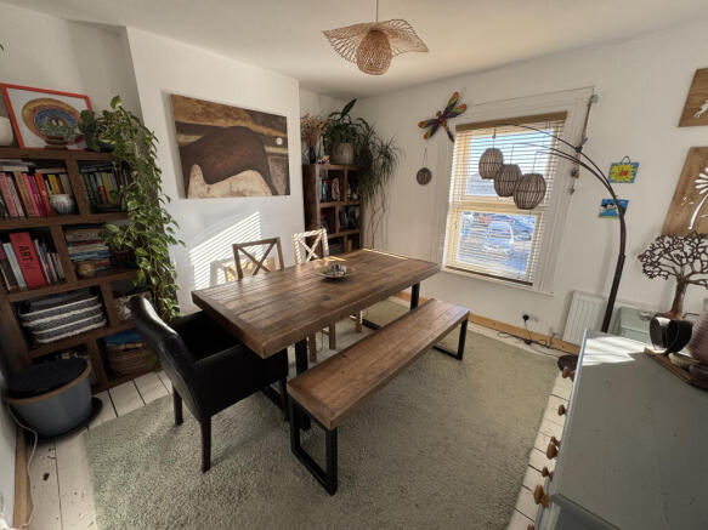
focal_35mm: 14
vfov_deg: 85.7
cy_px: 265
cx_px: 354
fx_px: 286
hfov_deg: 102.1
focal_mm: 2.22
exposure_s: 1/99
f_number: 2.2
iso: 50
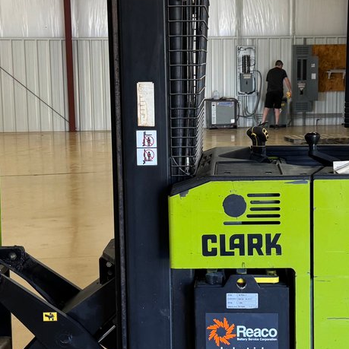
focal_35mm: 70
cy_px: 169
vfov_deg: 24.7
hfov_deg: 24.6
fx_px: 798
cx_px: 197
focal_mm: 6.76
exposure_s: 1/120
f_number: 1.78
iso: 125
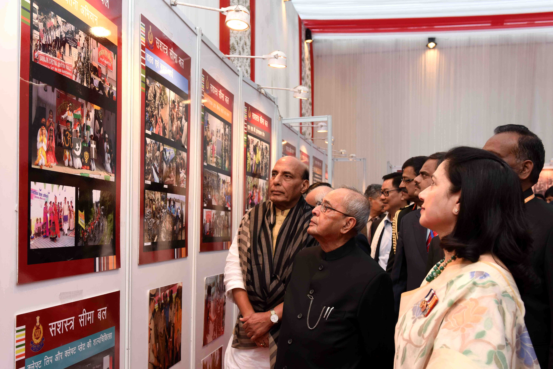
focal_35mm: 32
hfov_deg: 58.7
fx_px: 492
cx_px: 276
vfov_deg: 41.1
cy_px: 184
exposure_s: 1/160
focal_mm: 32
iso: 1000
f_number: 4.5
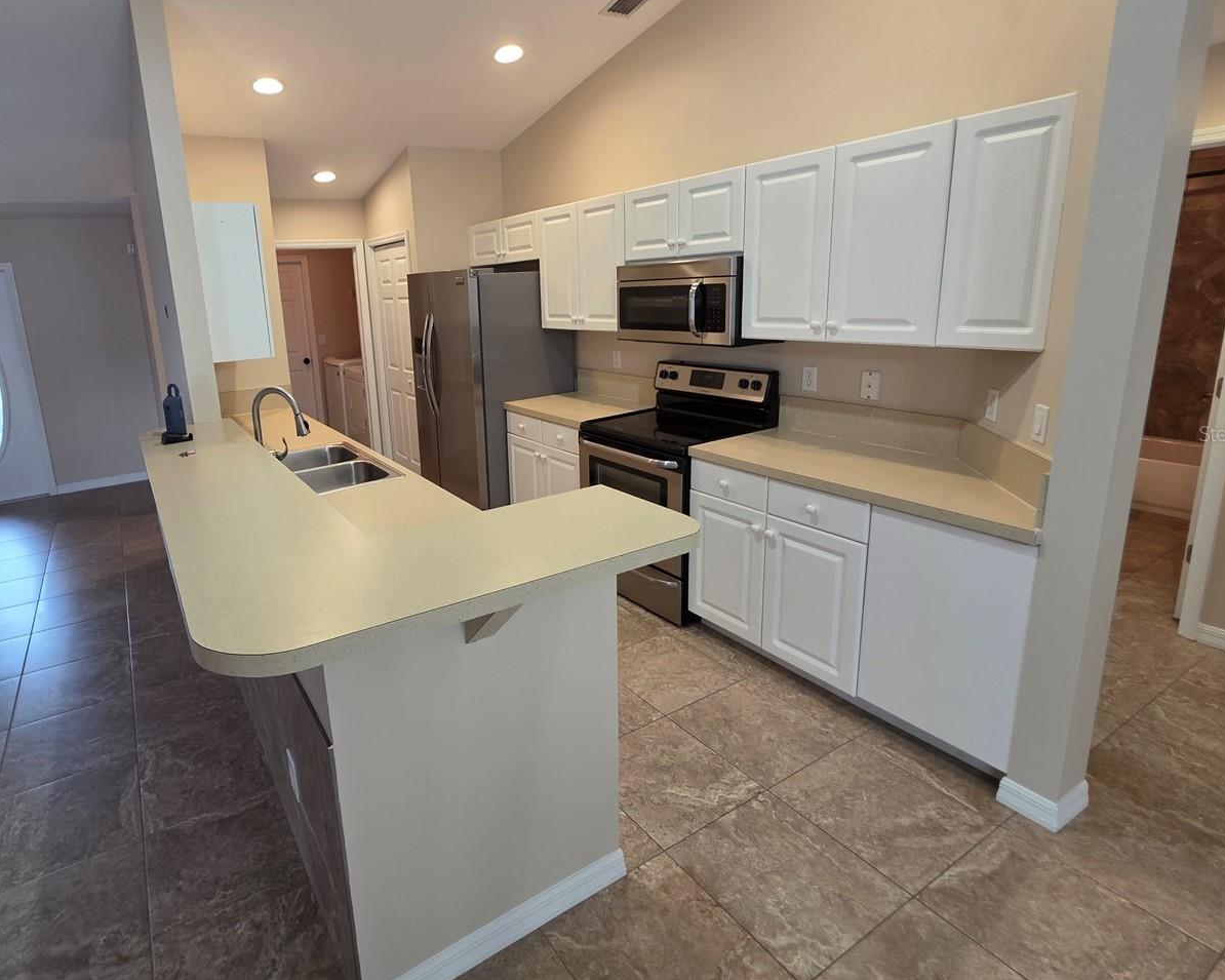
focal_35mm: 17
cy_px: 433
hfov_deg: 88.2
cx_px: 475
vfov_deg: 76.7
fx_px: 616
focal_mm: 2.2
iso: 160
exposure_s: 1/60
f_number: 1.9
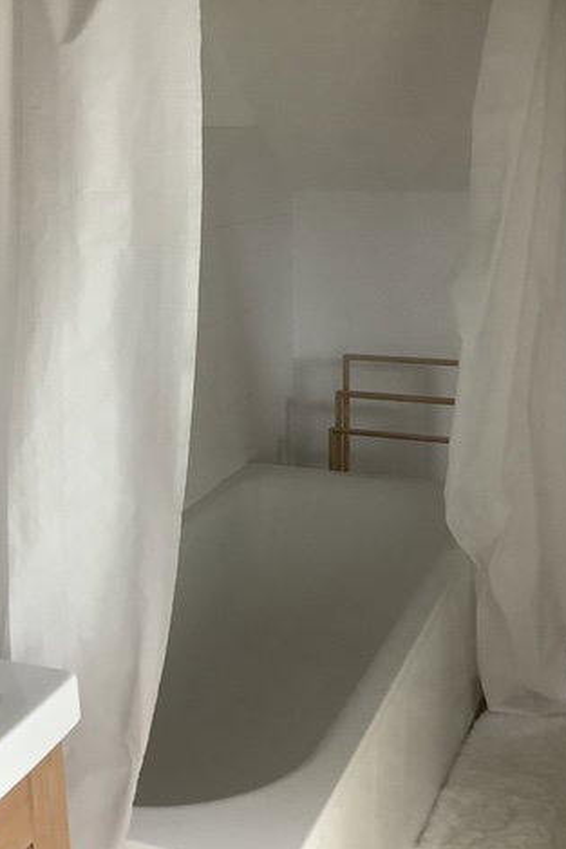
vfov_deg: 44.5
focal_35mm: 44
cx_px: 244
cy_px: 433
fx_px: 1037
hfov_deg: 30.5
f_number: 2.4
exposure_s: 1/40
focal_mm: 3.3
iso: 320
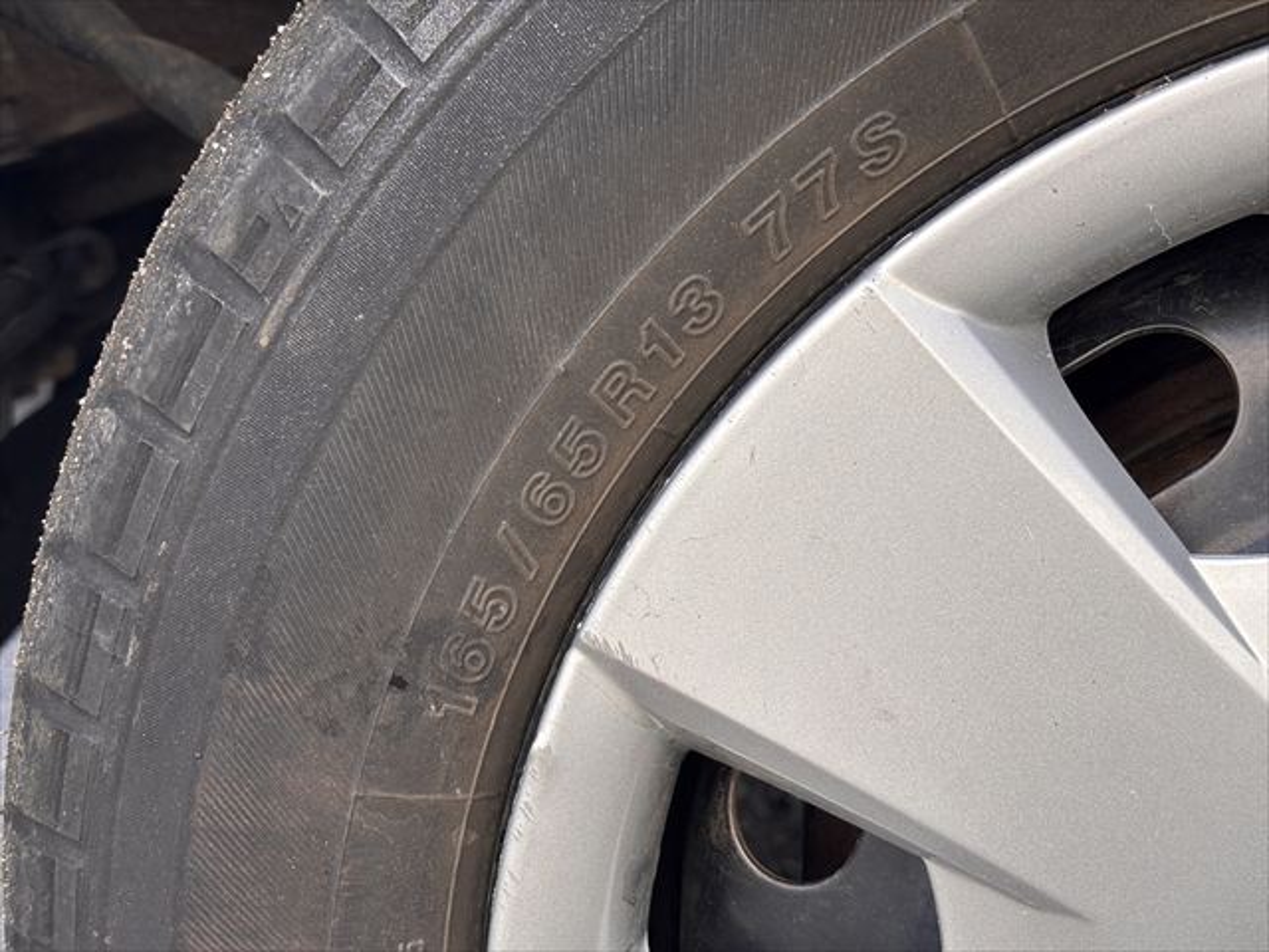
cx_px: 634
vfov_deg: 28.0
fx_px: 1906
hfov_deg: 36.8
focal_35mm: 52
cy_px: 476
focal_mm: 5.96
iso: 32
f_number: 1.6
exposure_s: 1/471
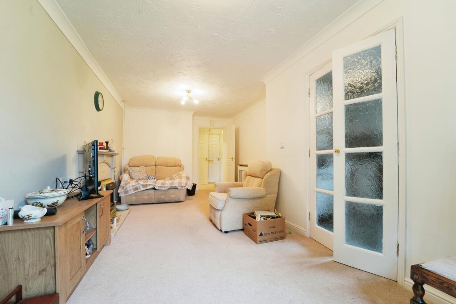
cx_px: 228
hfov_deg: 104.2
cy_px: 152
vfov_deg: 81.2
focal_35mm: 14
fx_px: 177
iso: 160
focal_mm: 14
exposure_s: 1
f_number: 9
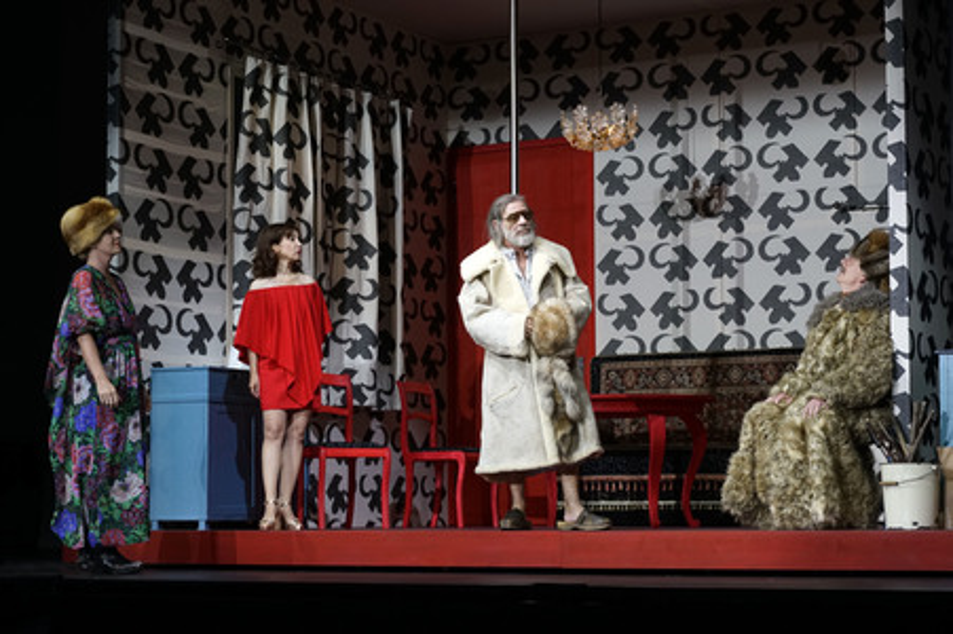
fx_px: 1984
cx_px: 476
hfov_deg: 27.0
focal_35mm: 75
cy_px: 317
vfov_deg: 18.2
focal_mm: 75
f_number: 6.3
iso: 1600
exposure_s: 1/320
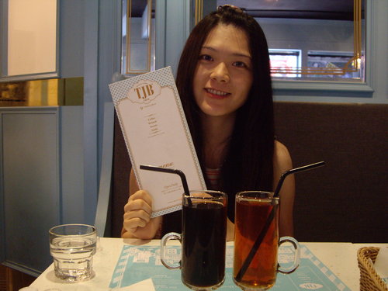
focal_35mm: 38
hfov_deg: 49.0
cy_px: 146
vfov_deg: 37.7
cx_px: 194
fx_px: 426
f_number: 2.8
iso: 400
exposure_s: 1/60
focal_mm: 7.9
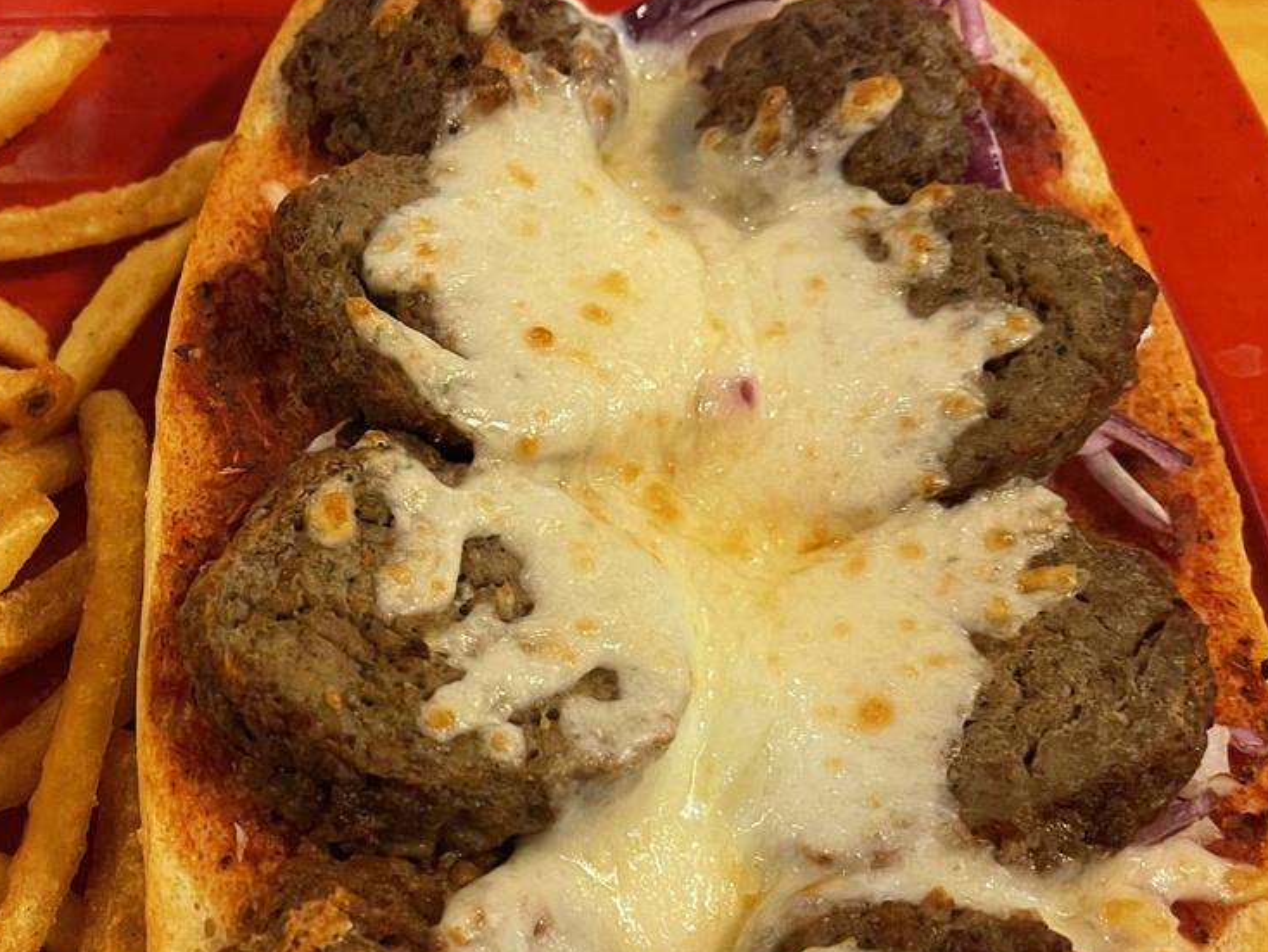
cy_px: 551
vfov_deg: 28.5
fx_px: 1869
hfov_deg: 35.6
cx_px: 171
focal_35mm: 51
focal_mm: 5.1
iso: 640
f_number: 1.6
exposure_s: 1/40
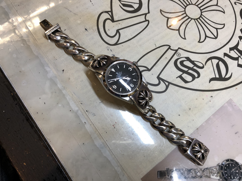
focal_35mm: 28
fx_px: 196
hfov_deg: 63.4
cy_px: 90
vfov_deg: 49.7
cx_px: 121
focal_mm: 4
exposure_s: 1/66
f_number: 1.8
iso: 40
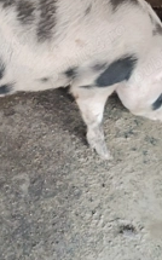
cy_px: 73
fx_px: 389
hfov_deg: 23.3
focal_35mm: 55
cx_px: 44
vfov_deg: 36.3
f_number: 1.8
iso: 1997
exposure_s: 1/20
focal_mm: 4.22
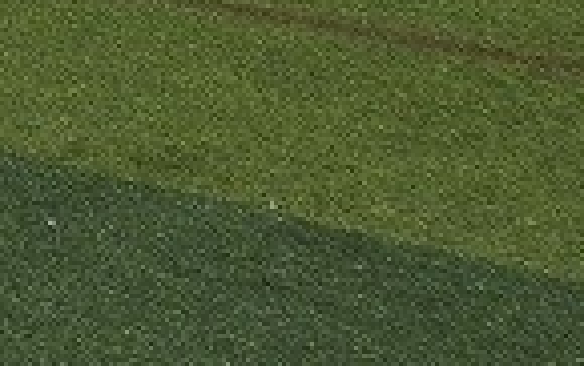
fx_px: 2677
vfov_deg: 7.1
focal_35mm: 168
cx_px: -1353
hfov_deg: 9.1
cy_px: -692
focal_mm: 5.4
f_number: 1.8
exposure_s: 1/3018
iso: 25
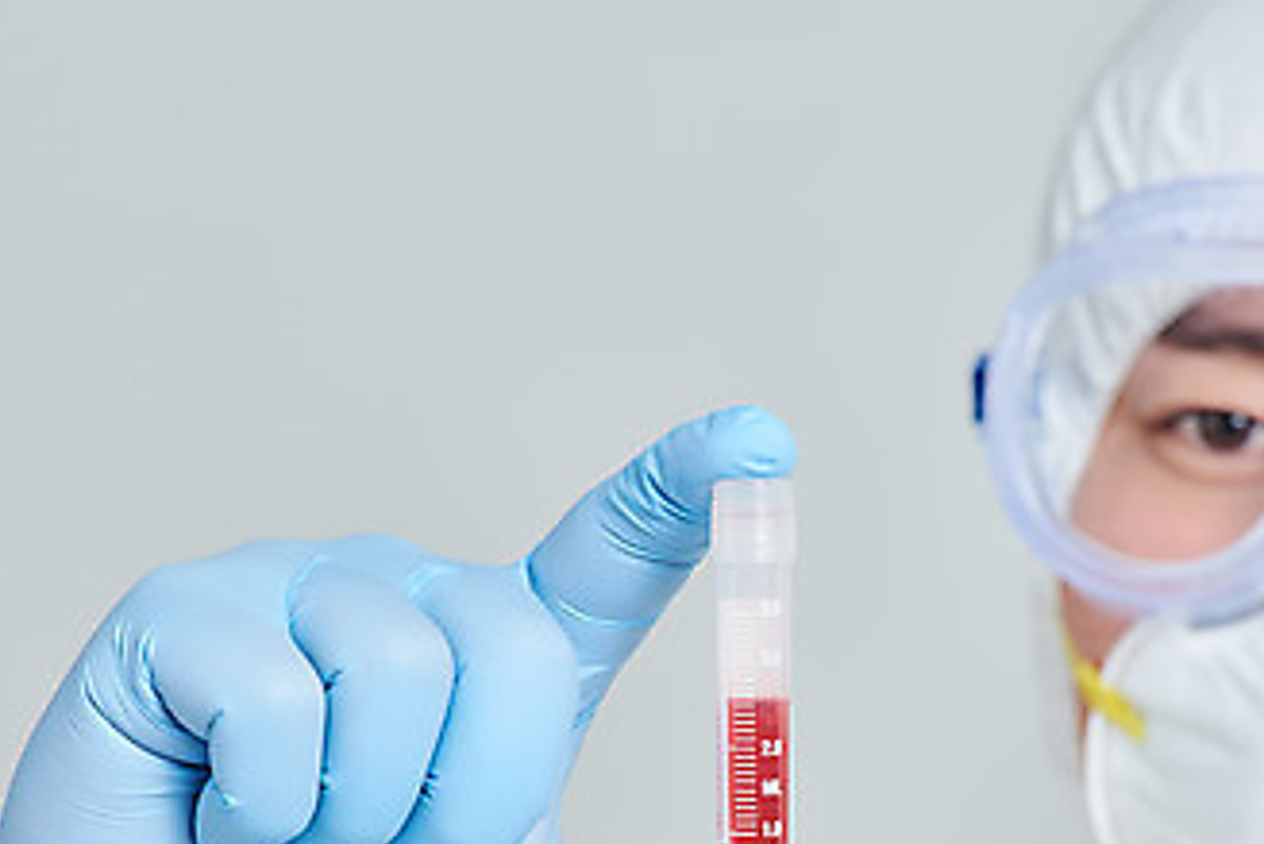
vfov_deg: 3.8
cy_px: 705
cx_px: 854
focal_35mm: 365
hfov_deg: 5.6
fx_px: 12821
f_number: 14
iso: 100
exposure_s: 1/125
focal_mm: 200
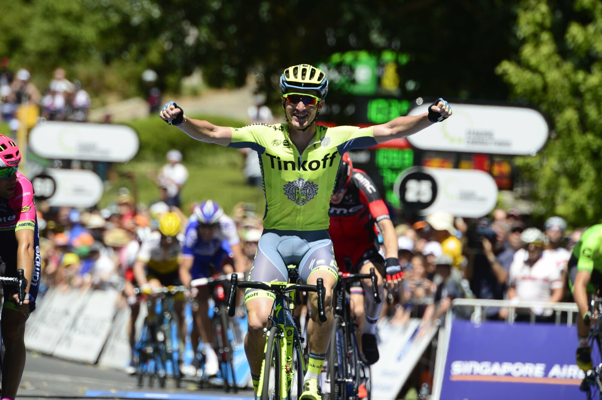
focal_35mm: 400
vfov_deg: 3.4
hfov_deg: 5.2
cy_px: 200
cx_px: 301
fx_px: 6681
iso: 400
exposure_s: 1/1000
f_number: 8
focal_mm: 400
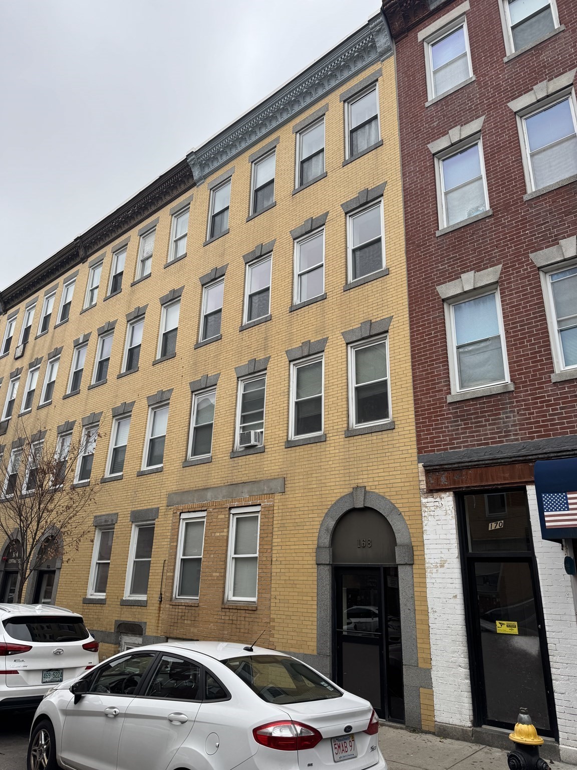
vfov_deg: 71.6
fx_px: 533
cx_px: 288
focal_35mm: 24
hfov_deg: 56.8
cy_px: 385
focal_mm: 6.76
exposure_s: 1/270
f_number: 1.78
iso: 64
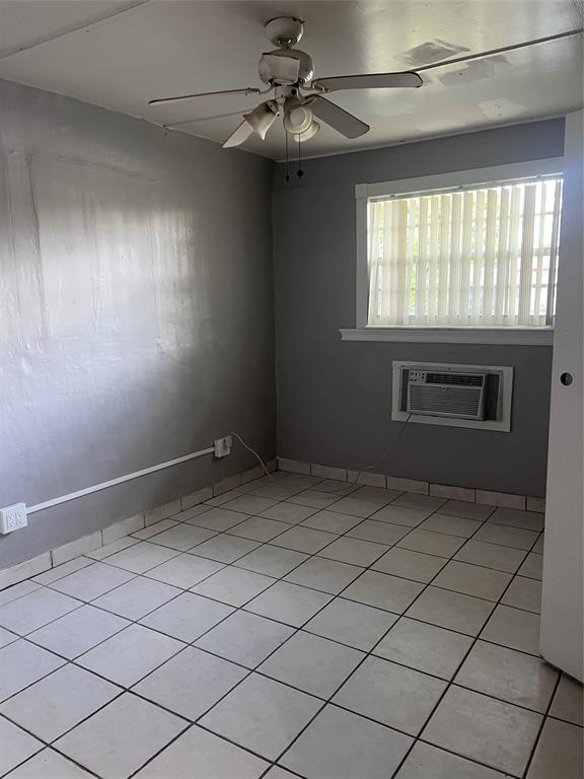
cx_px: 292
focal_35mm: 26
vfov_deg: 67.3
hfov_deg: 53.1
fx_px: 585
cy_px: 390
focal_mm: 5.1
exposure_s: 1/60
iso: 250
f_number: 1.6
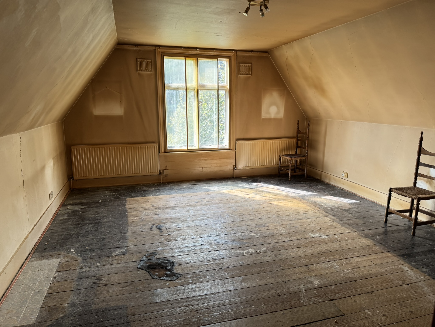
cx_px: 218
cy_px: 164
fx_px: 302
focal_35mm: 24
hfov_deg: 71.6
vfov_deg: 56.8
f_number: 1.78
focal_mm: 6.76
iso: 100
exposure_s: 1/164
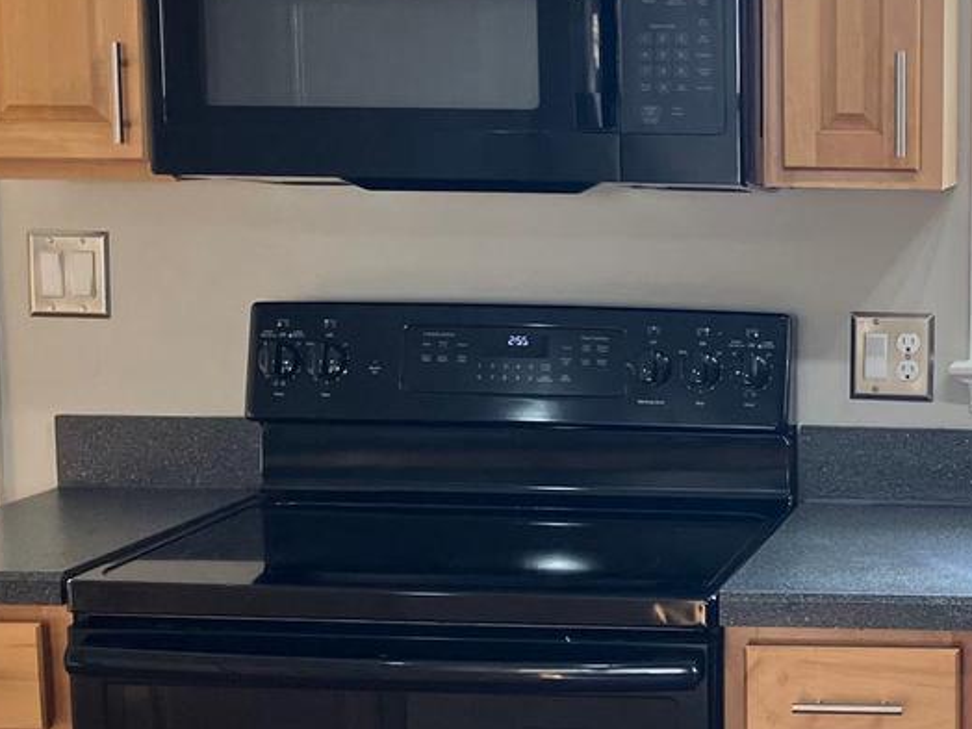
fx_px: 2162
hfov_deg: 24.2
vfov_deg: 19.1
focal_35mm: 77
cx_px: 983
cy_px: 471
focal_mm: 3.99
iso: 80
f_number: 1.8
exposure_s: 1/120
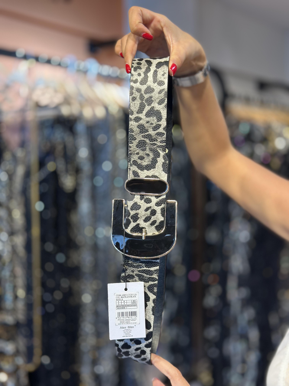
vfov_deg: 39.7
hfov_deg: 30.3
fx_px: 534
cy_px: 193
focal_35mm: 48
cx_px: 144
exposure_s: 1/205
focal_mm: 6.86
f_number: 1.78
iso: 80
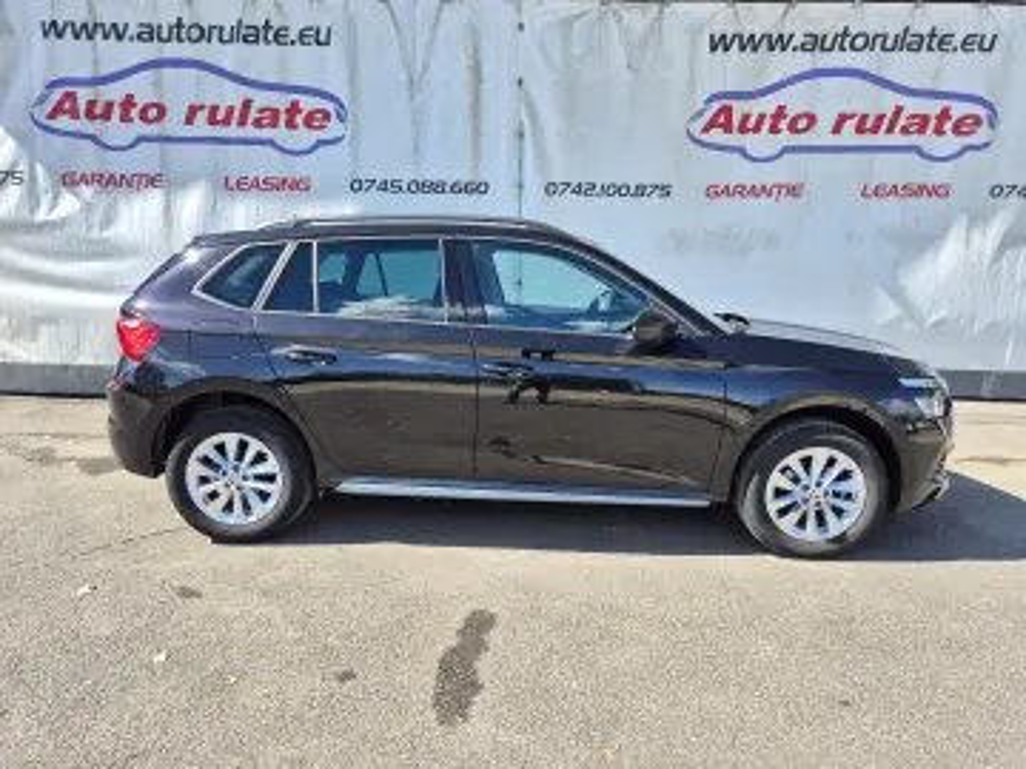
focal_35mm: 23
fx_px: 682
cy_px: 384
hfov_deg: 73.9
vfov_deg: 58.9
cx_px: 513
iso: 25
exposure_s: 1/505
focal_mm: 5.4
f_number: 1.8
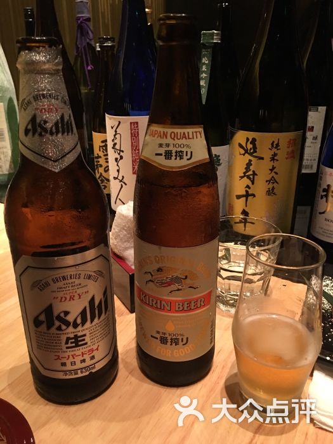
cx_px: 166
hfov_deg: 48.2
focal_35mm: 29
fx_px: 372
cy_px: 222
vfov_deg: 61.7
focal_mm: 4.15
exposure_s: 1/8
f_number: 2.2
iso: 125
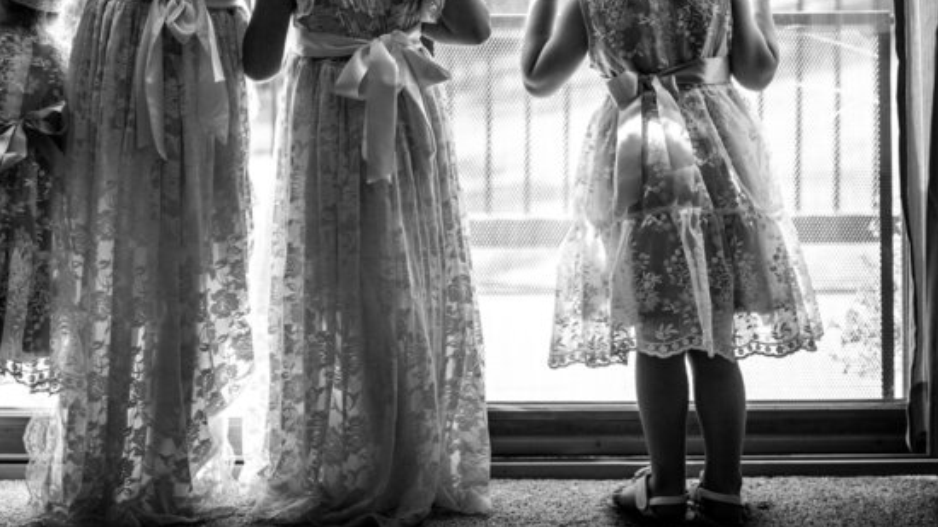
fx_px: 1989
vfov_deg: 14.6
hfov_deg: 26.4
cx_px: 309
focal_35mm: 80
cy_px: -107
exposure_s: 1/800
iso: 320
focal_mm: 35
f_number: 1.8
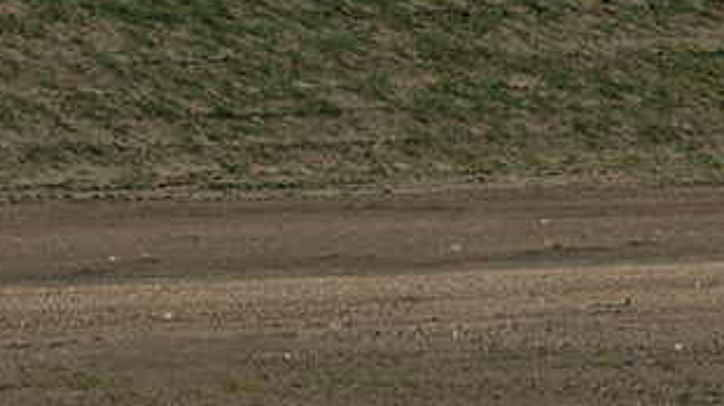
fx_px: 25838
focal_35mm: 1347
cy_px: -1233
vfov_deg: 0.9
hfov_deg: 1.6
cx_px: 877
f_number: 9
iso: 200
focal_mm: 125
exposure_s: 1/1000
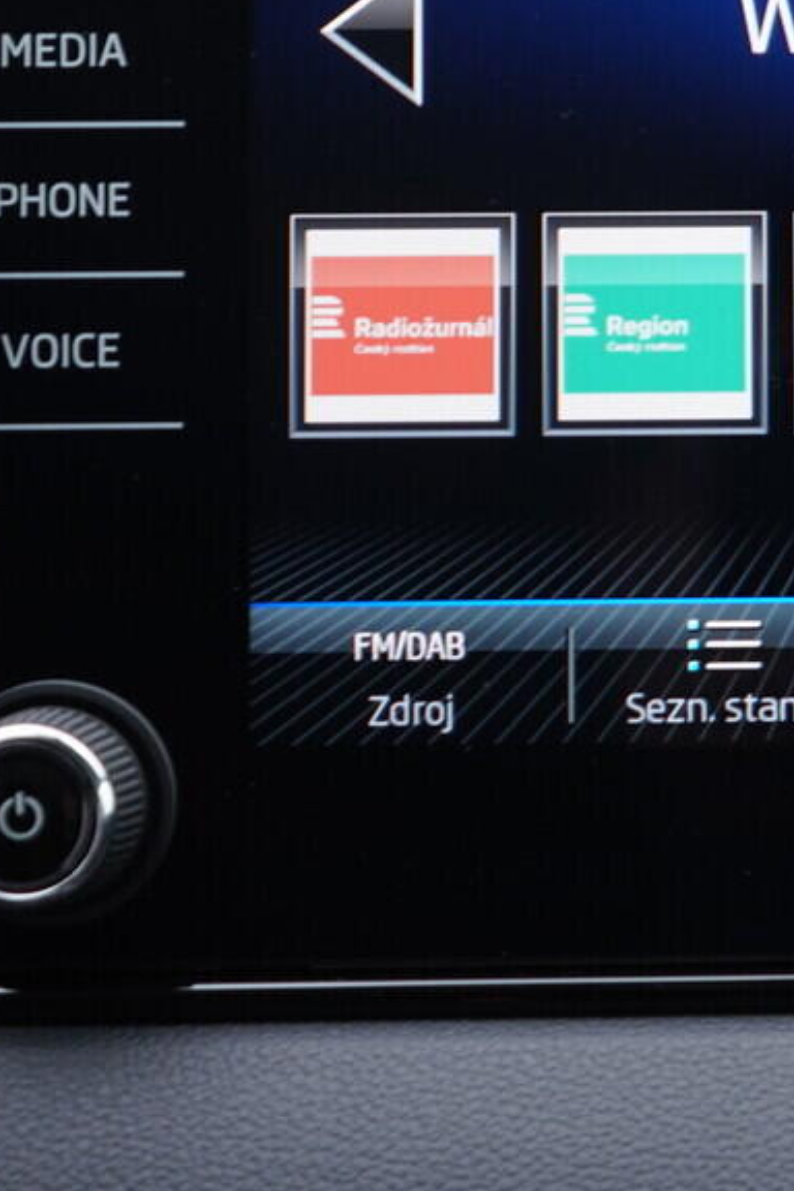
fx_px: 2977
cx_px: 933
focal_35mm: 90
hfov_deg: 14.7
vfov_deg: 22.4
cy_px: 273
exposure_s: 1/40
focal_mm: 24
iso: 250
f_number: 2.8
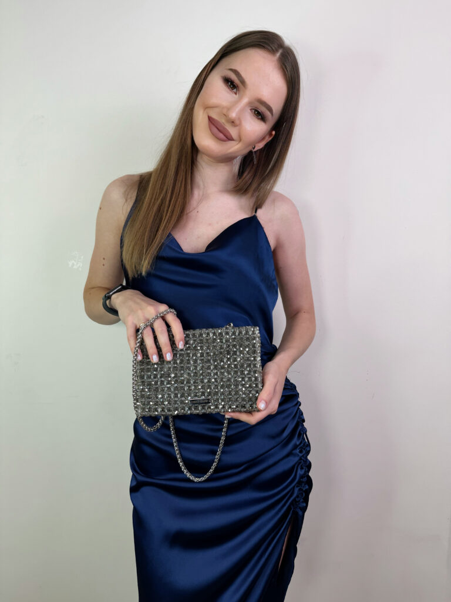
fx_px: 417
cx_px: 226
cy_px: 301
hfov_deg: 56.8
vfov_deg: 71.6
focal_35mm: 24
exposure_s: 1/120
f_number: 1.78
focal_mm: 6.76
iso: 125
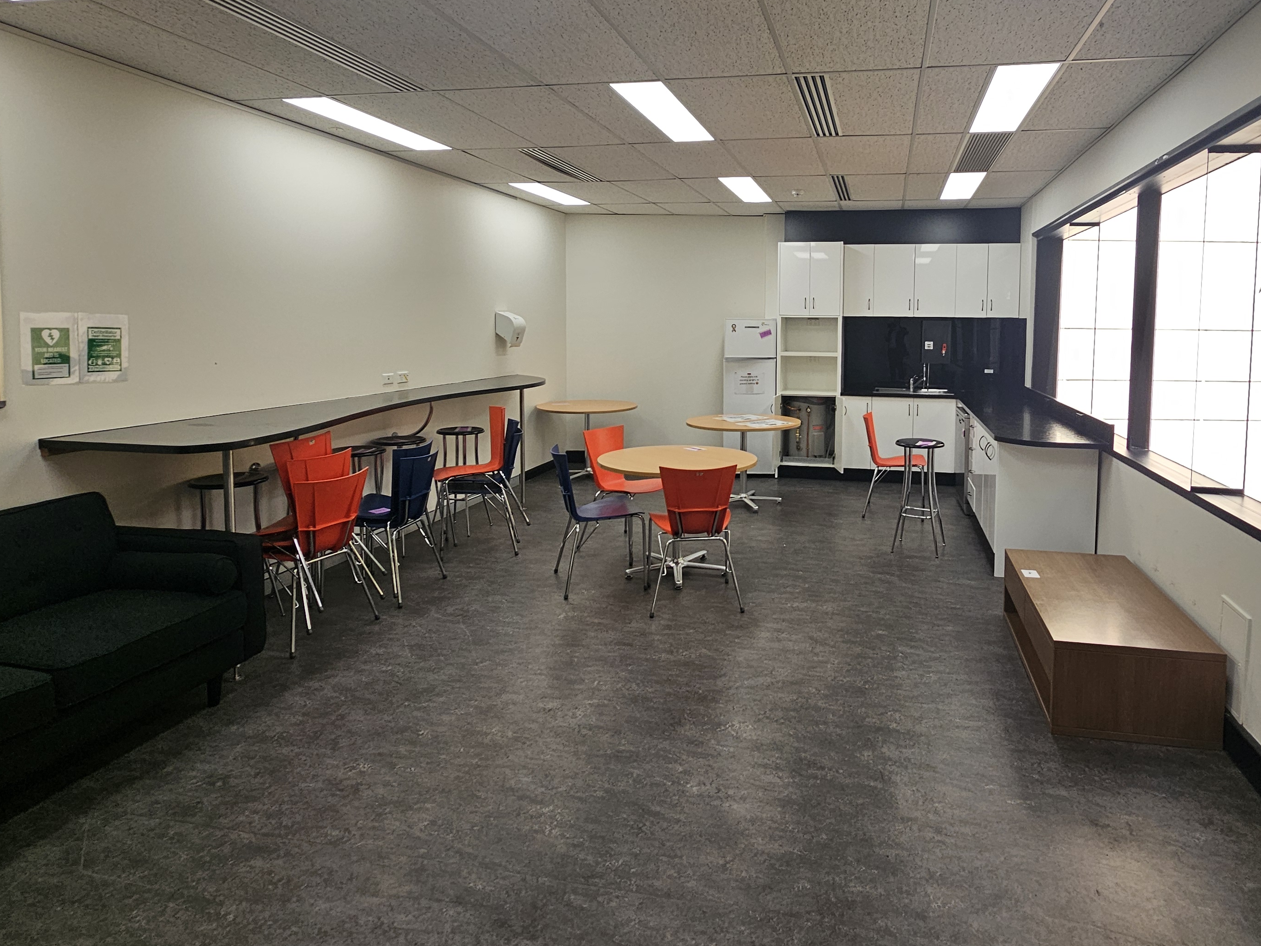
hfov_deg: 83.9
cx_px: 739
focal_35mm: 19
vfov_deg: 67.7
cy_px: 360
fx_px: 692
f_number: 2.2
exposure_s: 1/100
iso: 64
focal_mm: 2.2
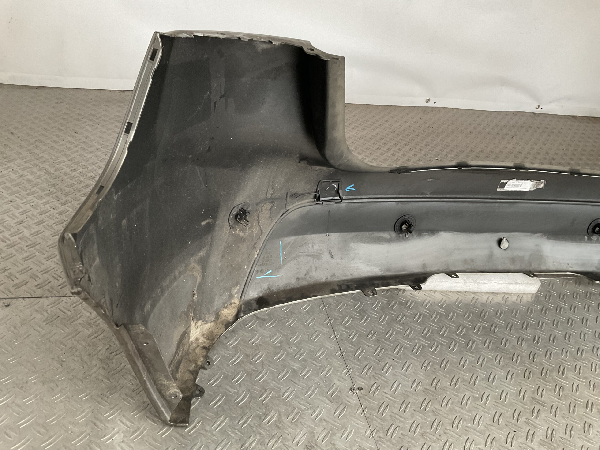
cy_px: 225
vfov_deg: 48.2
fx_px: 503
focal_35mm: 29
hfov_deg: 61.7
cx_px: 300
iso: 125
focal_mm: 3
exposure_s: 1/50
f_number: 1.8
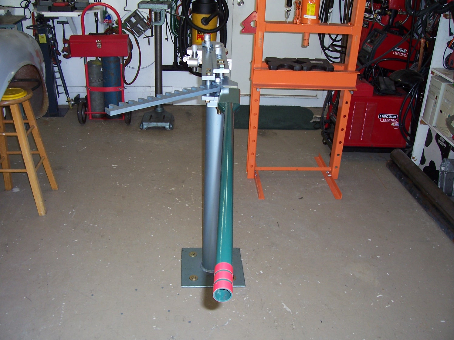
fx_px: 446
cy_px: 170
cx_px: 227
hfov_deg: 54.0
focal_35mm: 34
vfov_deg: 41.8
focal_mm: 5.6
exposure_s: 1/60
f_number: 2.7
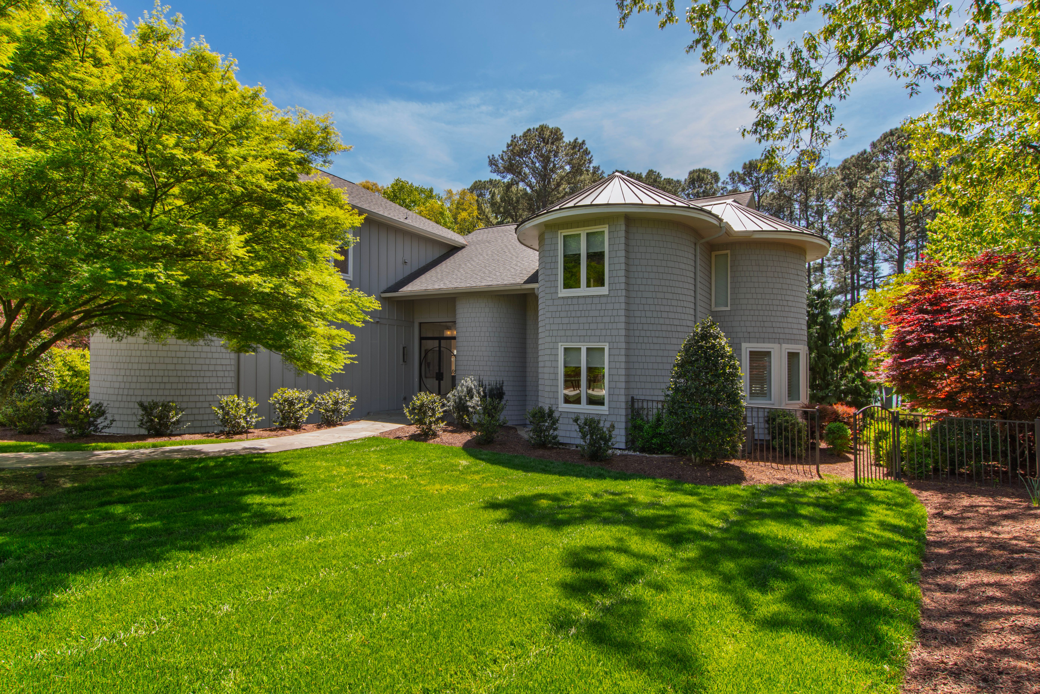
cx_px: 520
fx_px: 520
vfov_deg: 67.4
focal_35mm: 18
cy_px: 347
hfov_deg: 90.0
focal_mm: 12
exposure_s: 1/50
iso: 100
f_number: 8
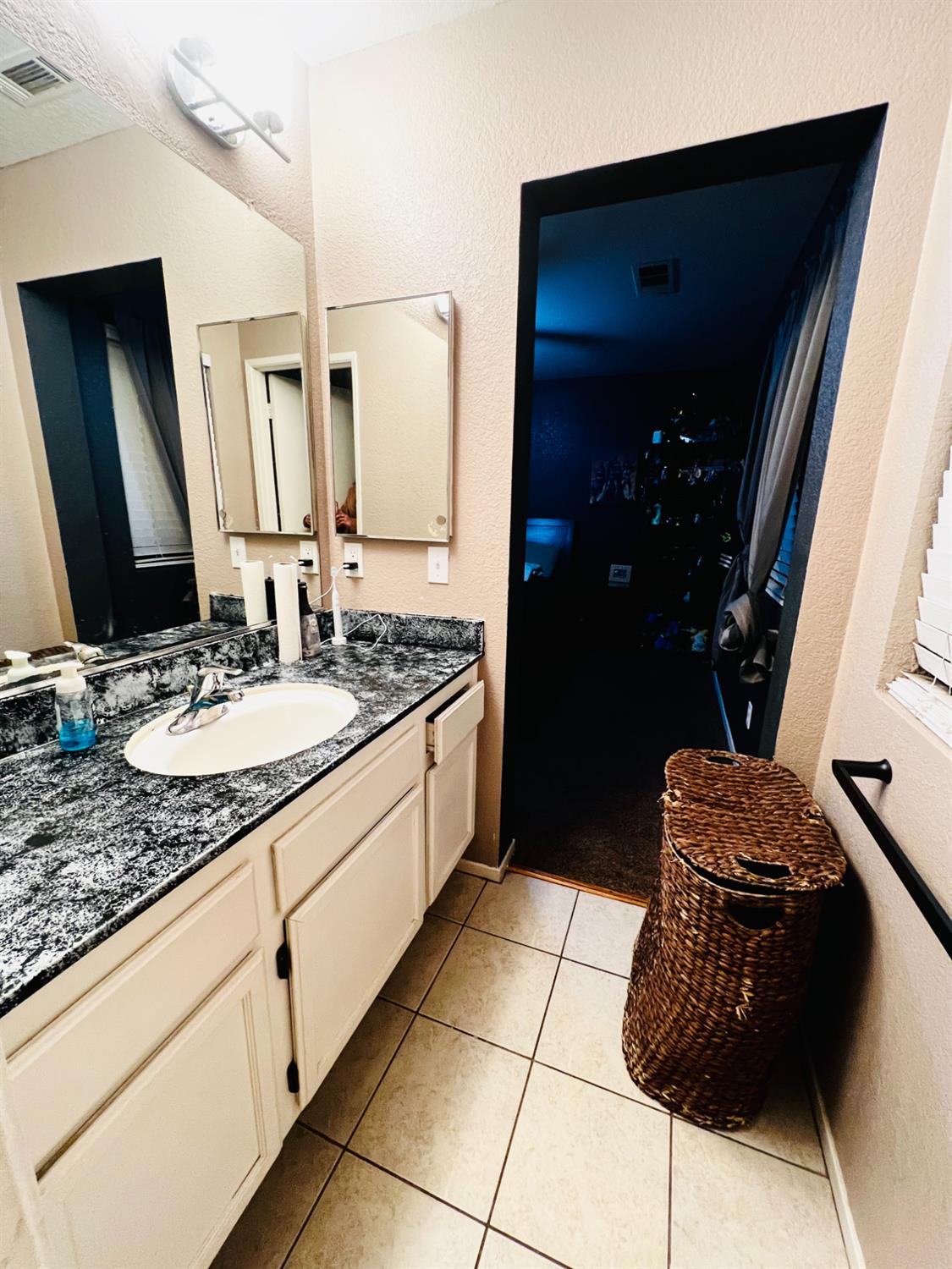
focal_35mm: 13
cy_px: 634
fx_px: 477
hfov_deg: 89.9
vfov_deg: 106.2
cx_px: 476
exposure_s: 1/60
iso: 400
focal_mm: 1.57
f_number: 1.8
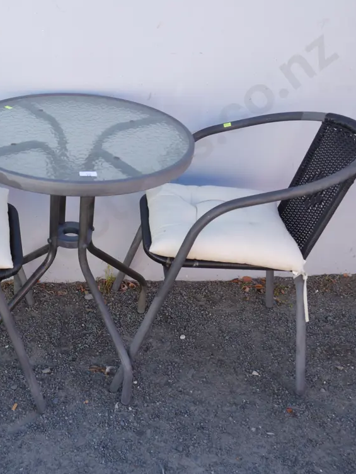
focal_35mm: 49
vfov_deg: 38.9
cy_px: 239
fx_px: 672
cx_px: 72
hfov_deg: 29.0
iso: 200
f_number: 5
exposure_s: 1/125
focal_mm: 18
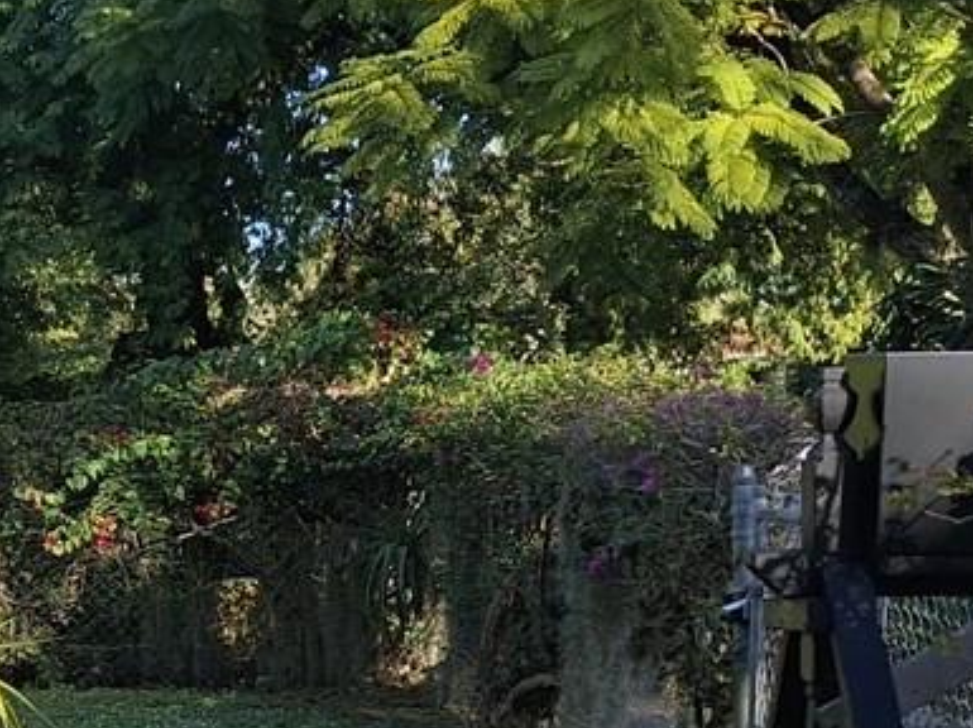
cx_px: -773
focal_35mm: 104
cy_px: 728
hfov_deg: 16.0
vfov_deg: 14.0
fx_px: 2921
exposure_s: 1/1229
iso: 32
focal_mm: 4.69
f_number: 1.8
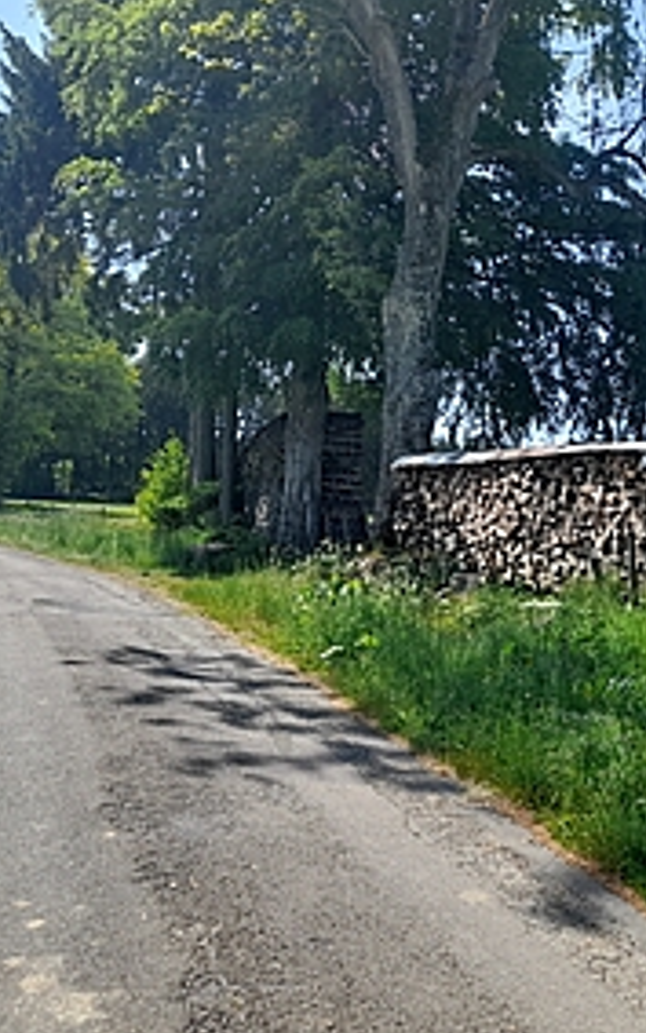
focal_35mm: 36
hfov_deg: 35.3
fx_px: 1014
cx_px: 292
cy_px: 522
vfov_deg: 54.0
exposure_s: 1/446
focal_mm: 4.6
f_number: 2
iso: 20
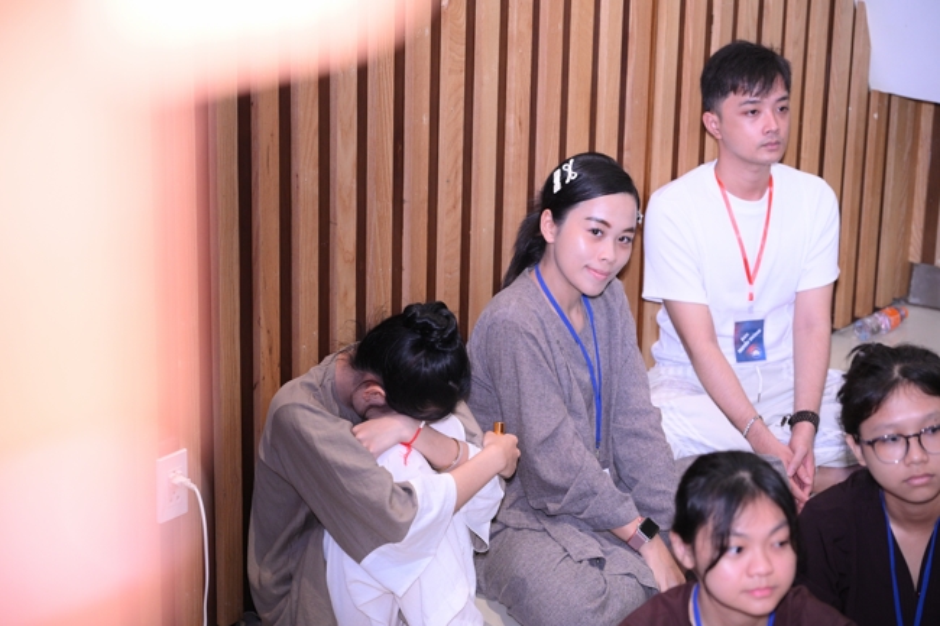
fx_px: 2375
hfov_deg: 22.4
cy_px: 313
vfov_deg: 15.0
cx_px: 470
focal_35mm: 91
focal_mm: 91
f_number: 4
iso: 2500
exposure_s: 1/160
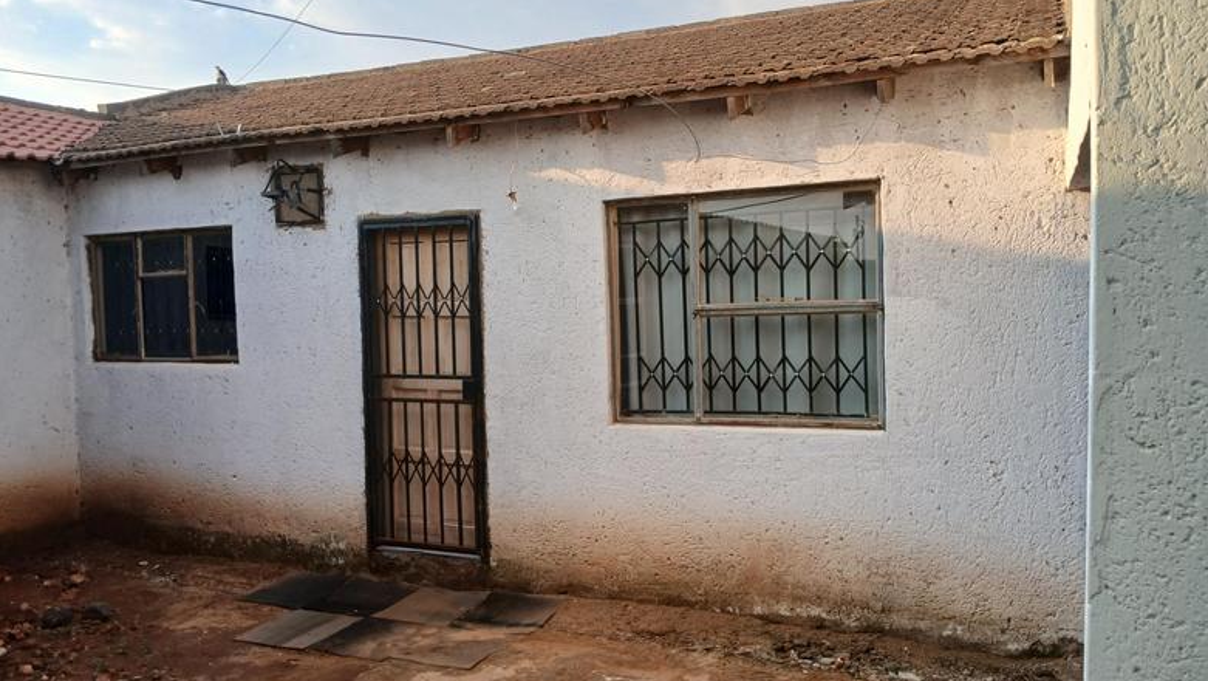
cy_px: 353
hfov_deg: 66.0
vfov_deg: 40.2
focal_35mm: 29
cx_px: 592
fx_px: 929
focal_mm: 3.98
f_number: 1.8
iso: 20
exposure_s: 1/236
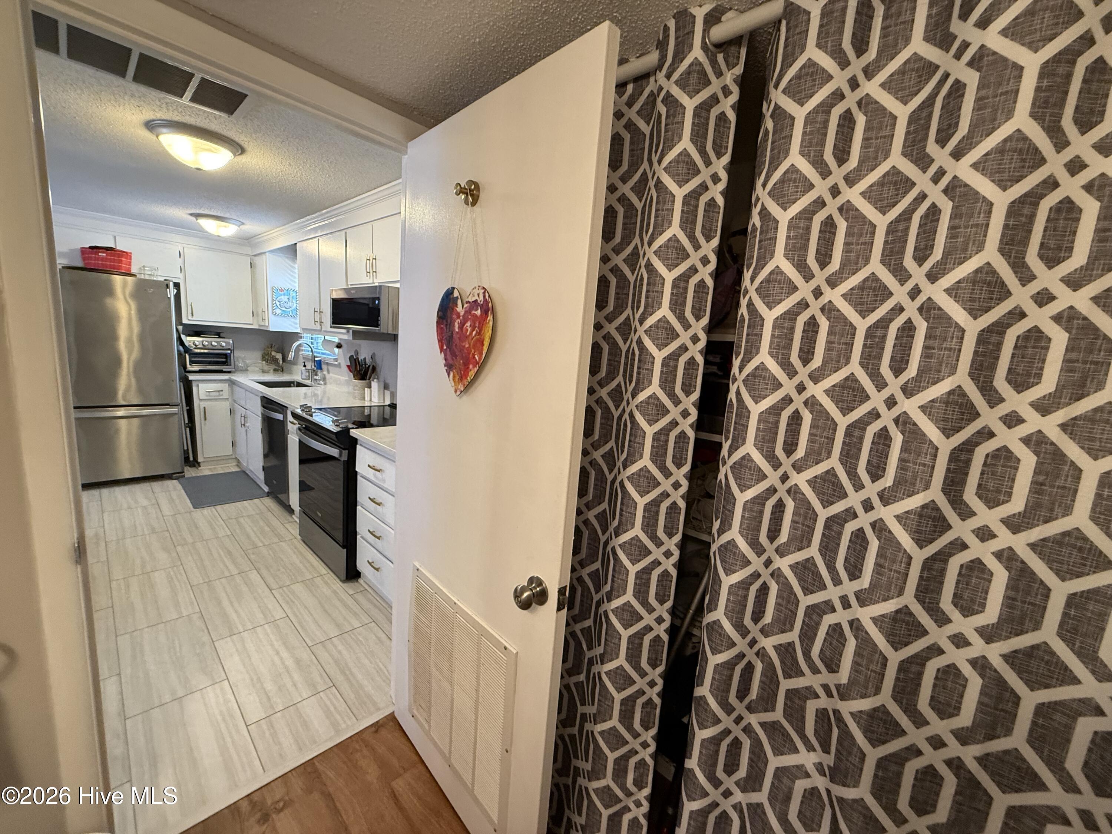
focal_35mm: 14
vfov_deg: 85.7
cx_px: 556
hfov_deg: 102.1
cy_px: 417
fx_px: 450
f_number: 2.2
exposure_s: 1/60
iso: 320
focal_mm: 2.22
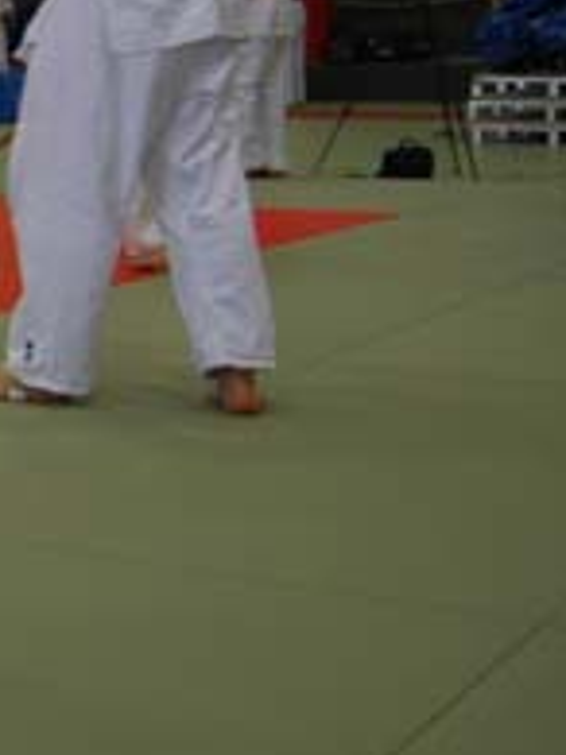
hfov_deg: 14.1
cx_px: -547
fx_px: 1942
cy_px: 136
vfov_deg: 21.7
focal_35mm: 89
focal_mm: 20
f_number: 4
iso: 200
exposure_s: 1/60
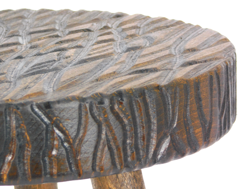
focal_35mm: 202
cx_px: 126
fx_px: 1471
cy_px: 94
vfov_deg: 7.4
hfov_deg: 9.8
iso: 160
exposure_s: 1/30
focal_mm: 35.9
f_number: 5.4
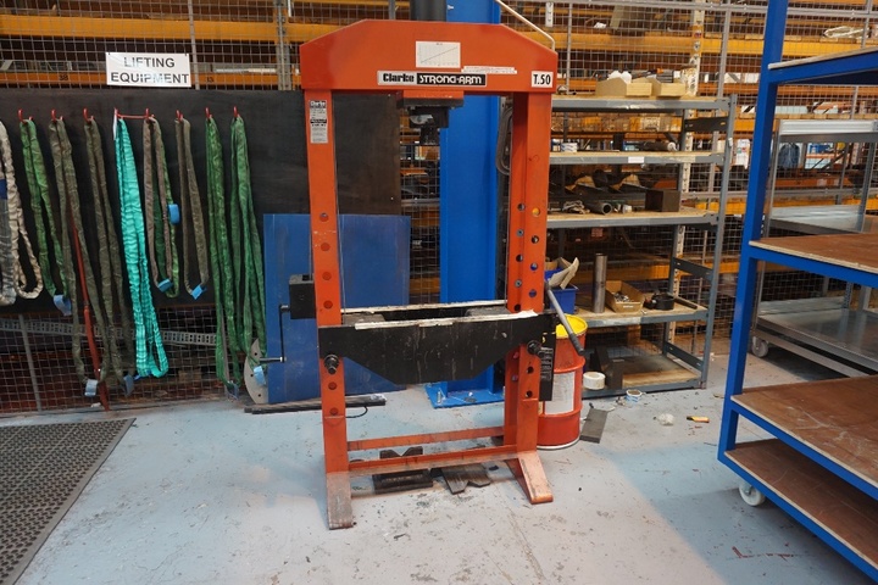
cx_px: 439
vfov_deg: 53.1
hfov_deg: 73.7
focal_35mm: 24
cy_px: 292
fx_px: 585
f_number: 4
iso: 1000
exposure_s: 1/160
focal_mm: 16
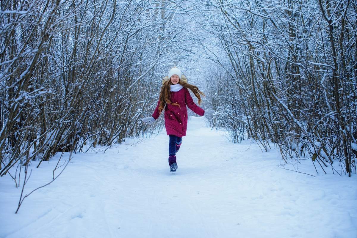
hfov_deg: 39.6
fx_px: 496
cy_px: 119
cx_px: 178
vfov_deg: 27.0
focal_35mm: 50
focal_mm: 50
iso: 400
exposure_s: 1/500
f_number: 4
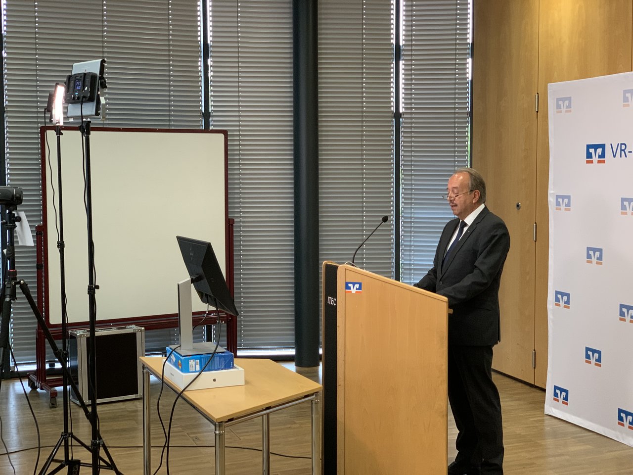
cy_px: 238
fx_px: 951
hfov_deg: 36.8
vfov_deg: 28.0
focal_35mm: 52
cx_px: 316
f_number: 2.4
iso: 200
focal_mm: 6
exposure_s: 1/50
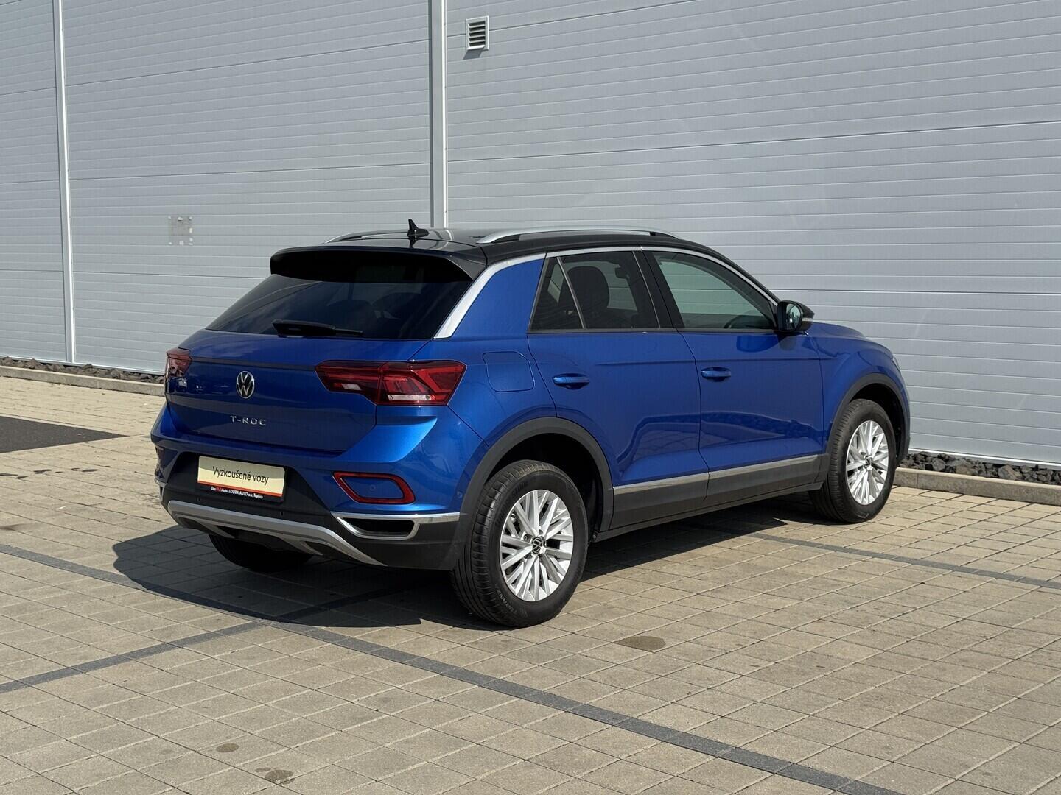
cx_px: 530
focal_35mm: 48
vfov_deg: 30.3
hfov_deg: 39.7
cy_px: 398
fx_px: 1471
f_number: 1.78
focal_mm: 6.76
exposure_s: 1/5848
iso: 64
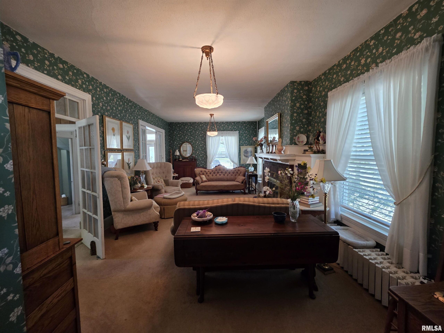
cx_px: 222
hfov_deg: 106.2
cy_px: 166
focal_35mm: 13
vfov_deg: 89.9
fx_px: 167
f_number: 1.9
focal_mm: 2.2
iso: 320
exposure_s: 1/60
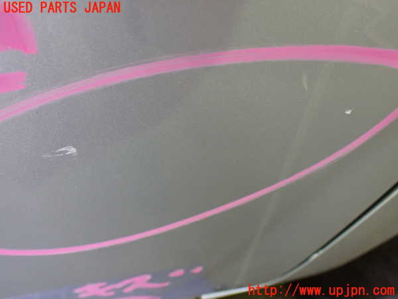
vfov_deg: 46.8
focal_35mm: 30
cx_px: 199
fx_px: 345
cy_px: 150
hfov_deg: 60.0
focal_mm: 5.4
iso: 800
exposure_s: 1/60
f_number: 2.3
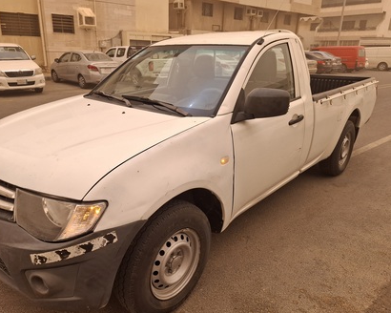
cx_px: 177
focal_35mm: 25
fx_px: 289
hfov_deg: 67.9
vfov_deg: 56.8
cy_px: 162
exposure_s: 1/400
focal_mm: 5.54
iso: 50
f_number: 1.8
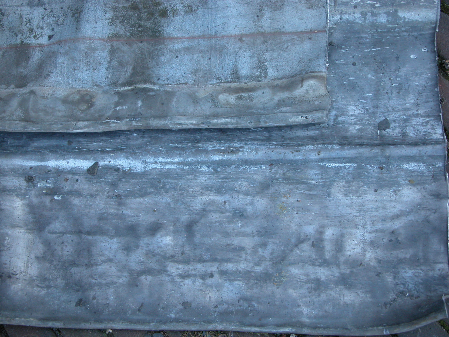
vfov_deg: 25.2
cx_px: 224
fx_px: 752
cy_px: 168
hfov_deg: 33.2
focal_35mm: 58
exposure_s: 1/294
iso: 100
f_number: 3.1
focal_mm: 14.7
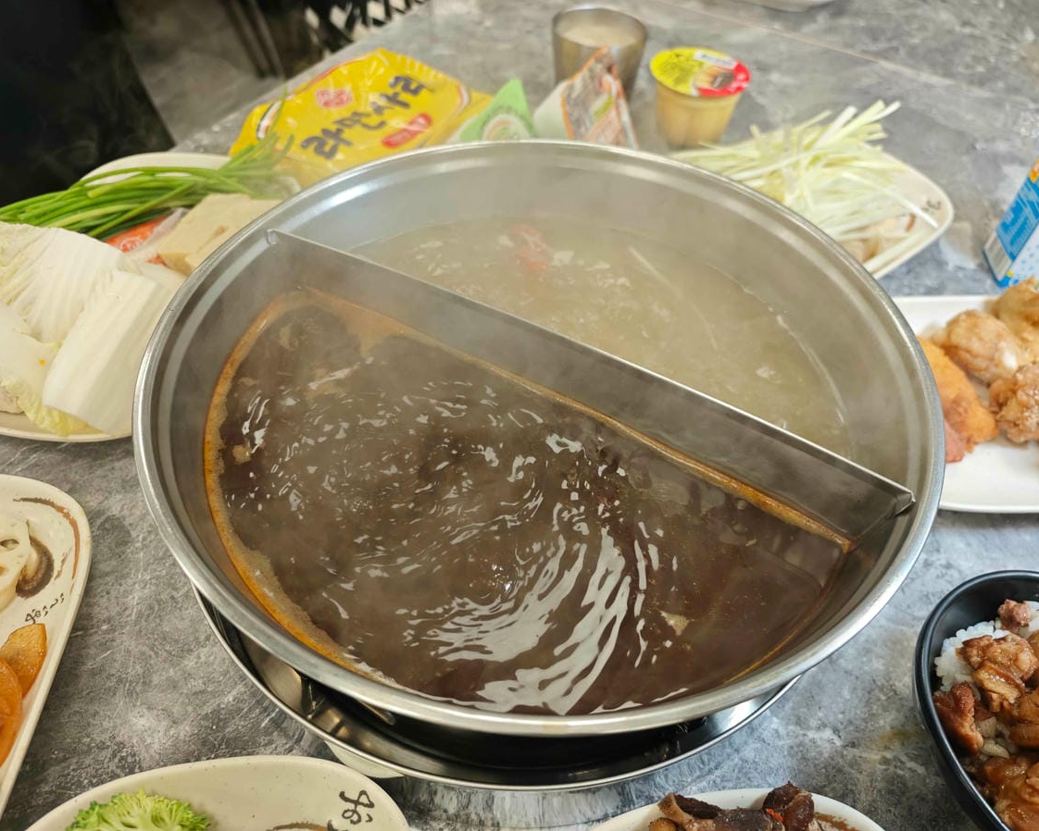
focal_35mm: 24
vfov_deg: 58.8
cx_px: 545
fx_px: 738
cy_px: 416
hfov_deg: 70.2
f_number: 2
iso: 1000
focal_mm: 8.72
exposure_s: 1/600
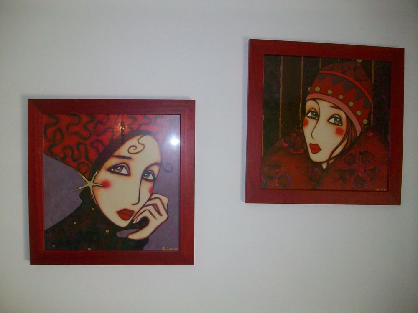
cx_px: 209
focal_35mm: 34
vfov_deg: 41.8
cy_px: 156
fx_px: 411
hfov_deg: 54.0
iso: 160
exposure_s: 1/60
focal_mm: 5.7
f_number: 2.8
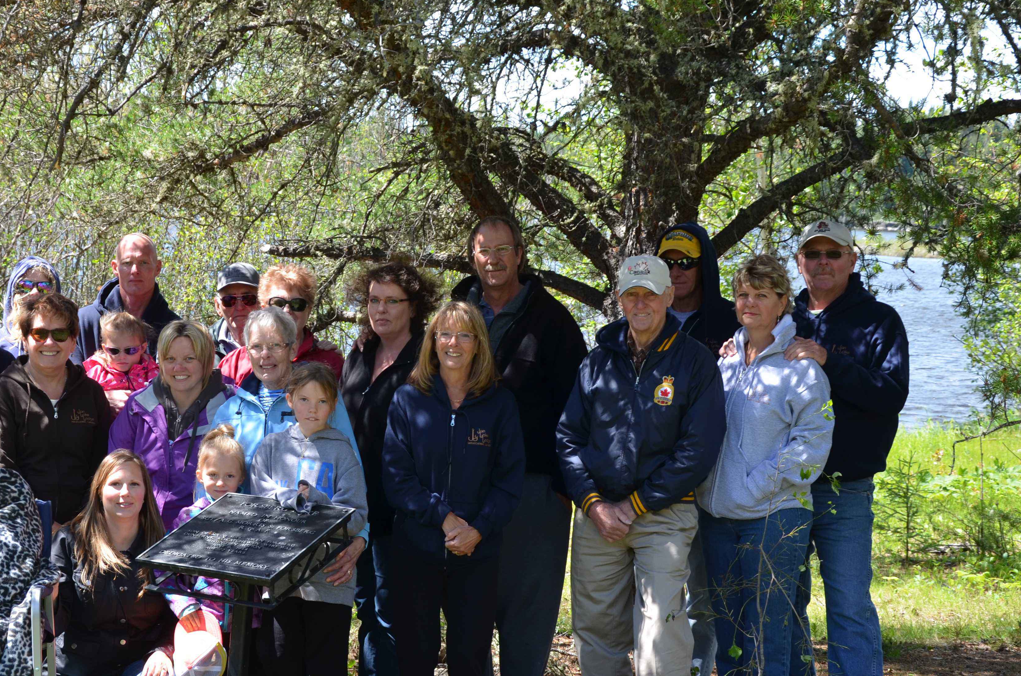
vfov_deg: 17.9
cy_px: 373
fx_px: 2151
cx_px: 339
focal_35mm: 76
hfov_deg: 26.5
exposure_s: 1/200
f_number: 7.1
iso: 200
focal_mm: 34
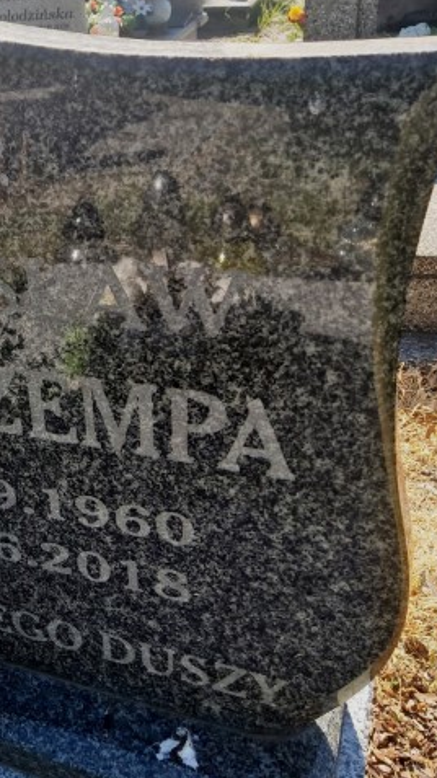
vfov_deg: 52.8
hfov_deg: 29.4
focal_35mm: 38
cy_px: 388
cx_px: 13
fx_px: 783
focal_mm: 3.92
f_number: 1.7
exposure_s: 1/415
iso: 64
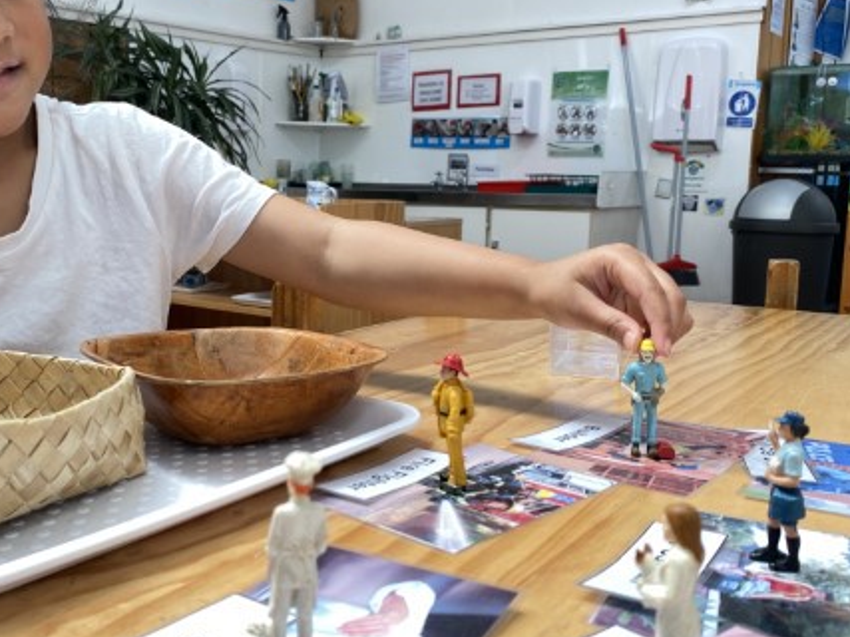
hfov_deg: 47.4
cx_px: 319
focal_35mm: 39
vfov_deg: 36.8
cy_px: 295
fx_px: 957
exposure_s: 1/100
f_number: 1.8
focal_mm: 4.25
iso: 32
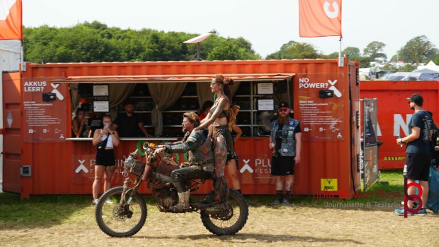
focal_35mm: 100
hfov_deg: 21.5
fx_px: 1159
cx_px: 220
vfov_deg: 12.2
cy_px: 106
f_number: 7.1
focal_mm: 63
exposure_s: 1/125
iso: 100
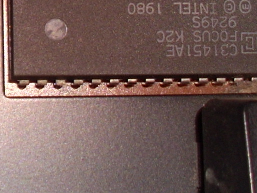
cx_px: -127
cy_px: -56
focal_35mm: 147
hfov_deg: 12.7
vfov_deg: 9.9
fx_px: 1092
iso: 64
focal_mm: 6.2
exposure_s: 1/60
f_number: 2.8
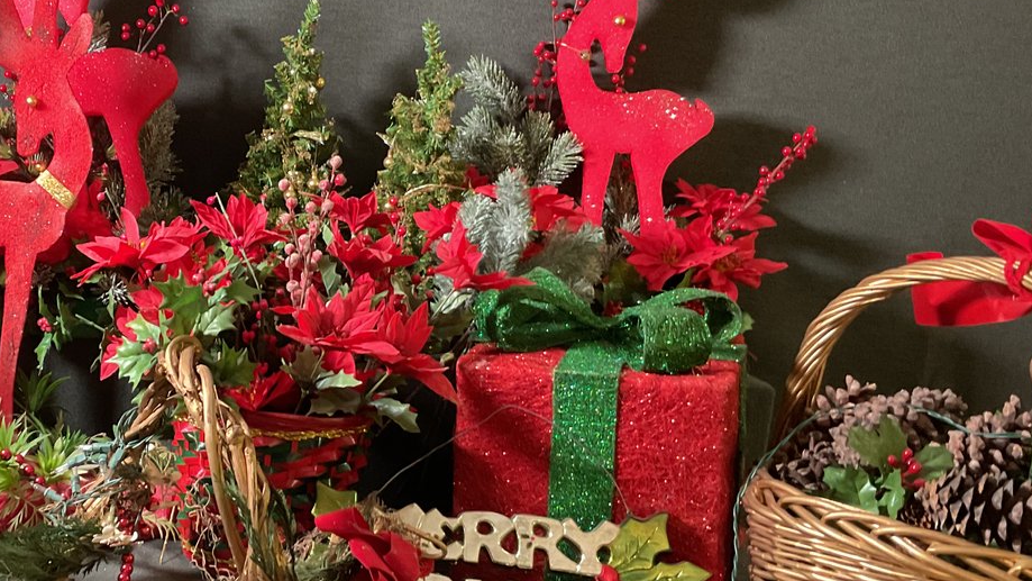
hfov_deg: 38.9
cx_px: 272
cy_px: 302
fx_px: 1423
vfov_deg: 23.1
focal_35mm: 52
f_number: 1.8
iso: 200
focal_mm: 3
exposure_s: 1/40
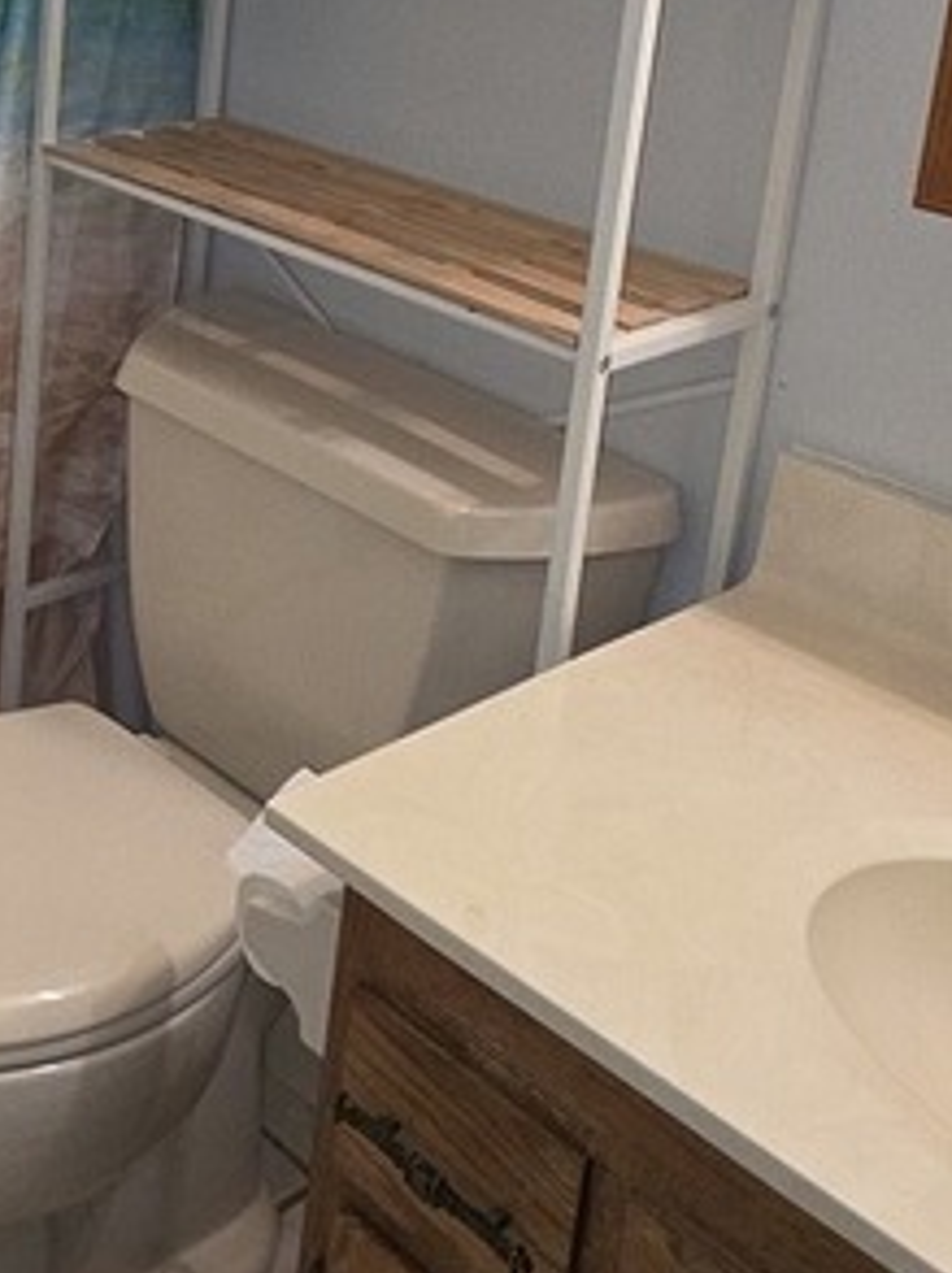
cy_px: 78
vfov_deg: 36.7
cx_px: -165
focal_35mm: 48
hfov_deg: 27.0
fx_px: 1764
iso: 100
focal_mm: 2.2
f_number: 1.9
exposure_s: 1/60
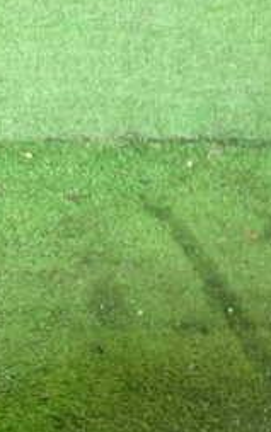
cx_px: -138
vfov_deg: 27.0
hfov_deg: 15.9
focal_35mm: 75
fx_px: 885
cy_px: 340
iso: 500
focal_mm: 5.4
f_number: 2.3
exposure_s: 1/30
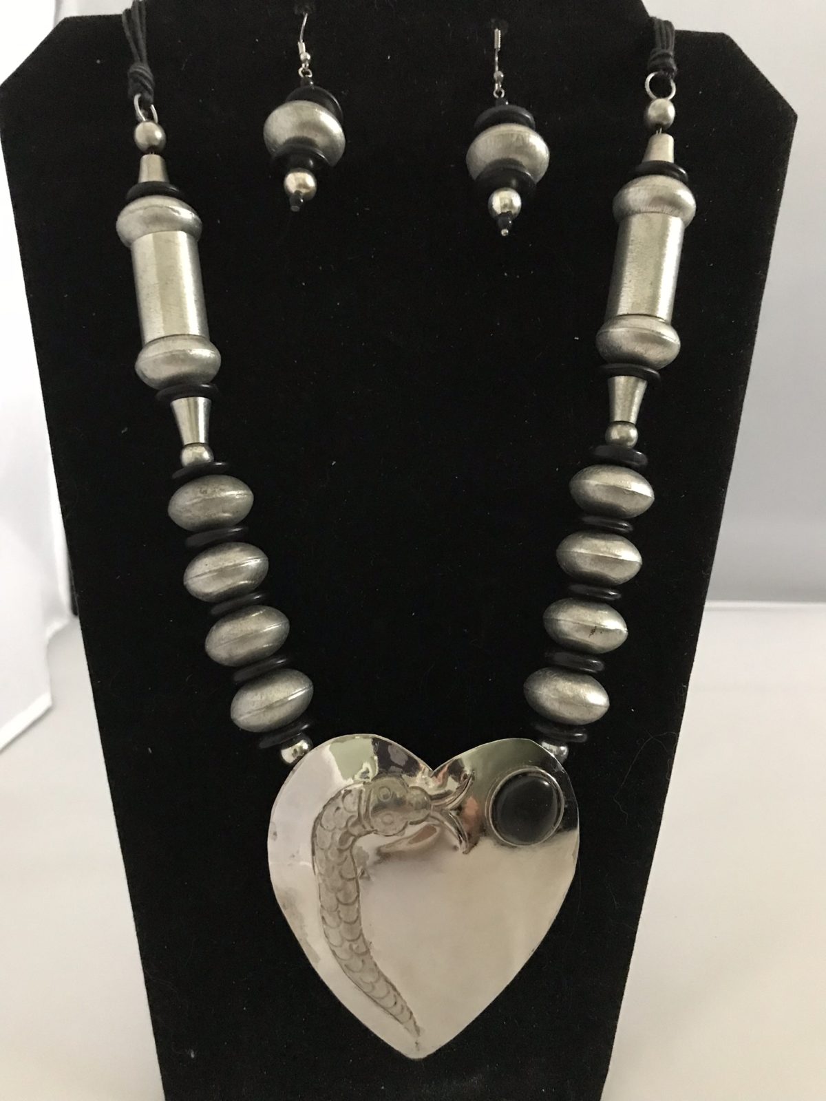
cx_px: 413
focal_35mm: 28
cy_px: 550
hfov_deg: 49.7
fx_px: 891
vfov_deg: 63.4
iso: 125
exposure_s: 1/4
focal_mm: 3.99
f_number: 1.8
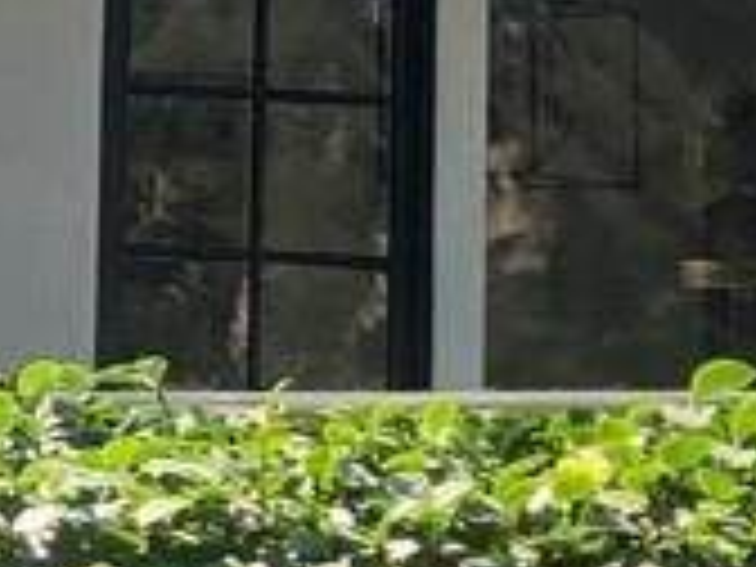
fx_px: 3735
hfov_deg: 10.8
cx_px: -585
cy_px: -86
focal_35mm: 171
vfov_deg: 8.6
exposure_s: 1/941
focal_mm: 3.99
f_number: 1.8
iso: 20
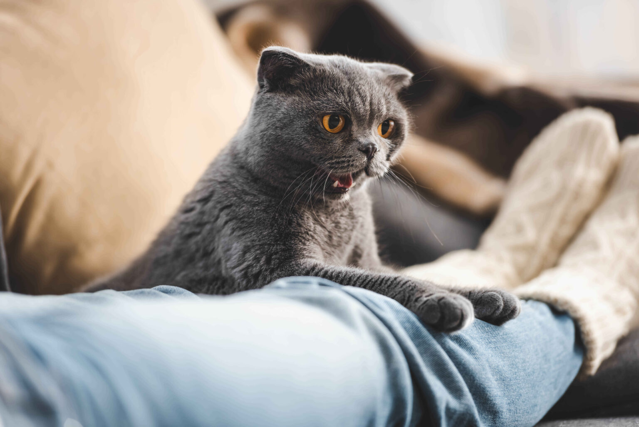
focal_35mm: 200
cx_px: 320
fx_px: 3551
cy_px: 214
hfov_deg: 10.3
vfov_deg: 6.9
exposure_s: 1/200
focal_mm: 200
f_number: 3.2
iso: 250
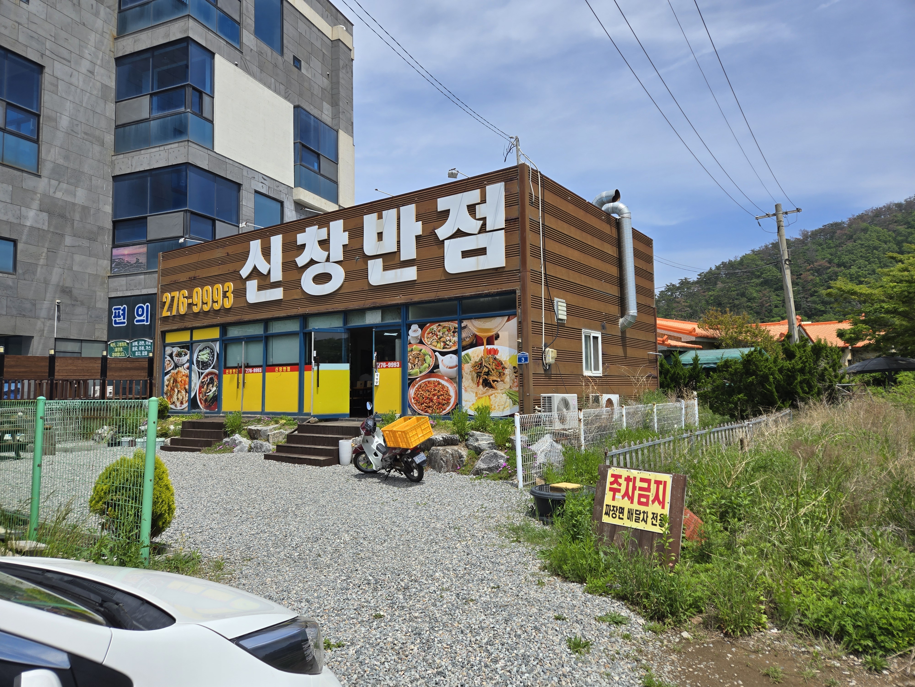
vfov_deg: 58.9
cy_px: 344
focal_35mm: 23
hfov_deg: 73.9
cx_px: 458
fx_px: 608
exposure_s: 1/2921
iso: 25
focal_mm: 5.4
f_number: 1.8
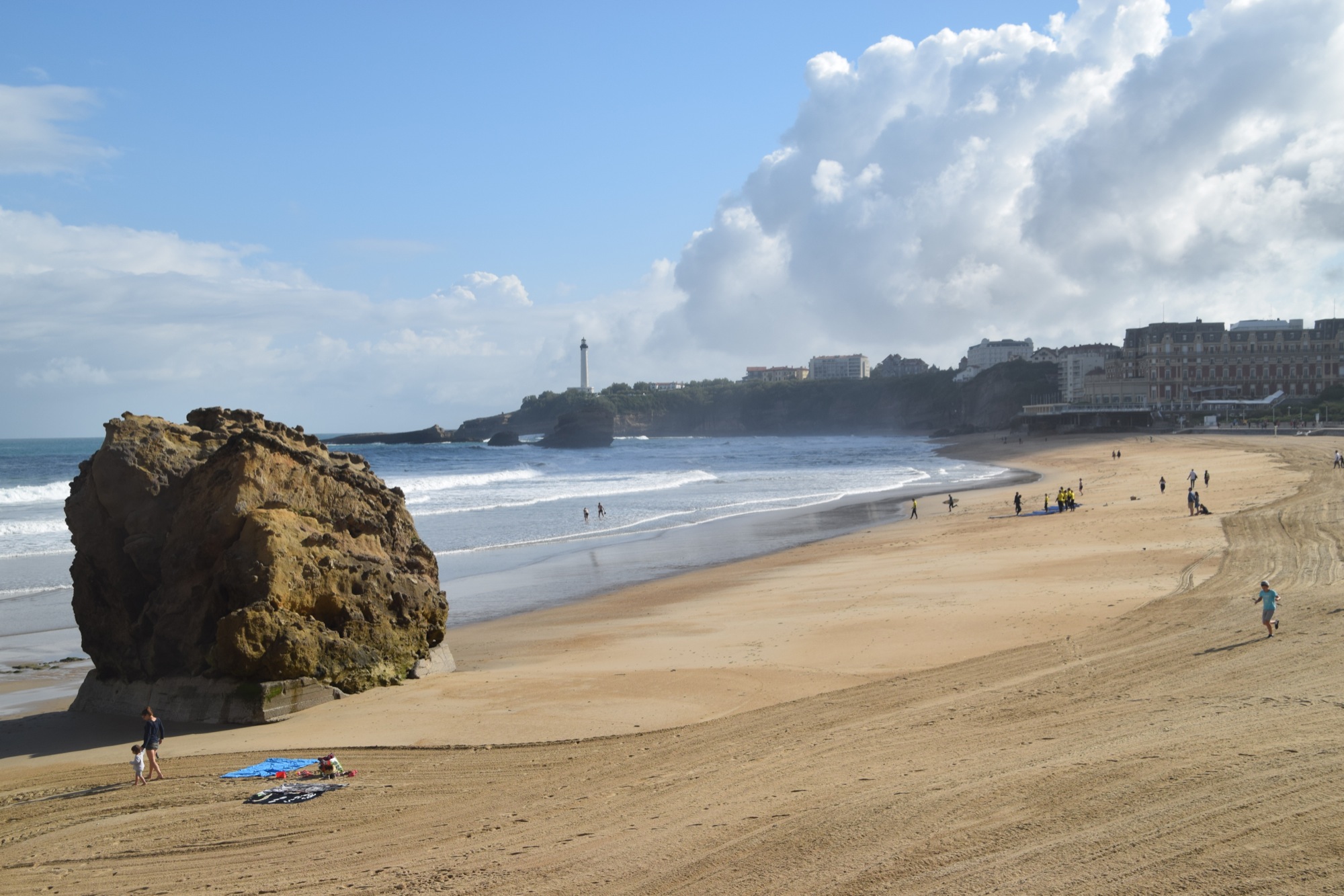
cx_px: 672
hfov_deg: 43.6
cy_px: 448
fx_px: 1680
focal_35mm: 45
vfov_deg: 29.9
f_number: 11
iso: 200
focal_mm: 30
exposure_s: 1/500
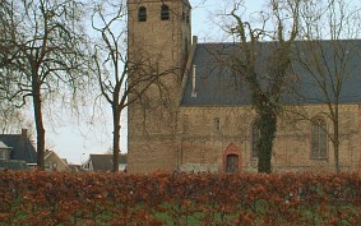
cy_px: 80
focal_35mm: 86
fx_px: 846
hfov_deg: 24.0
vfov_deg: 15.2
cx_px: 232
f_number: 8
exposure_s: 1/250
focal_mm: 35
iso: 400
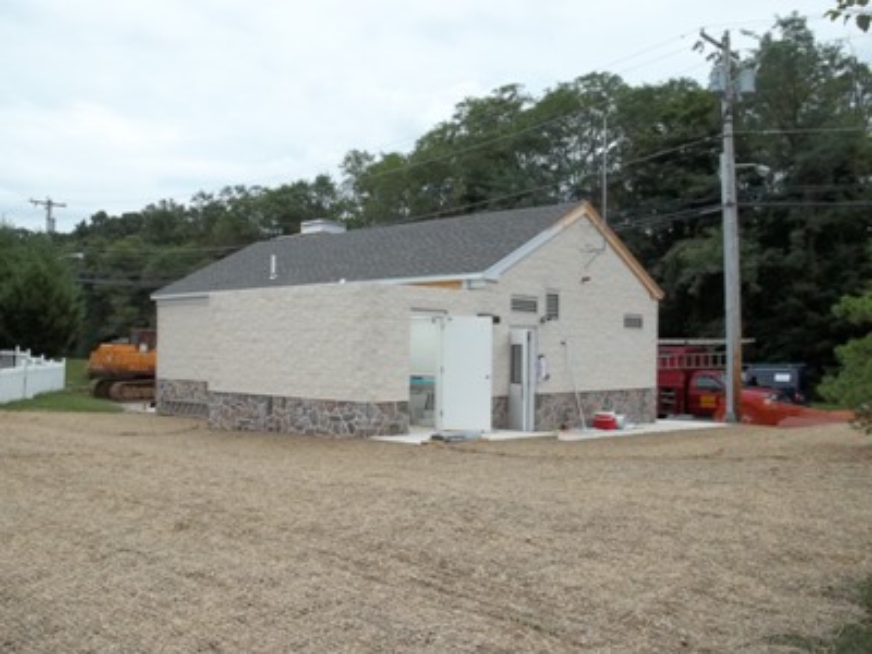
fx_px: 831
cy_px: 327
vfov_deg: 42.9
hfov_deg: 55.4
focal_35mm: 33
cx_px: 436
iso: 64
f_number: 3.3
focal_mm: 5.9
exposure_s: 1/400
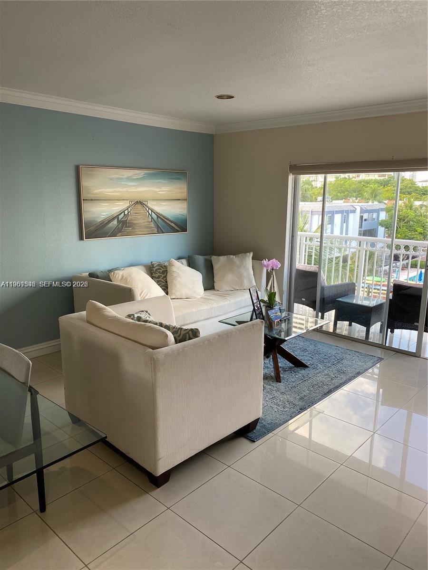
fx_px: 429
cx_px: 214
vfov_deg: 67.3
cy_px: 285
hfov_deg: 53.1
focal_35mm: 26
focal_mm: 4.25
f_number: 1.8
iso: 100
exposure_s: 1/120
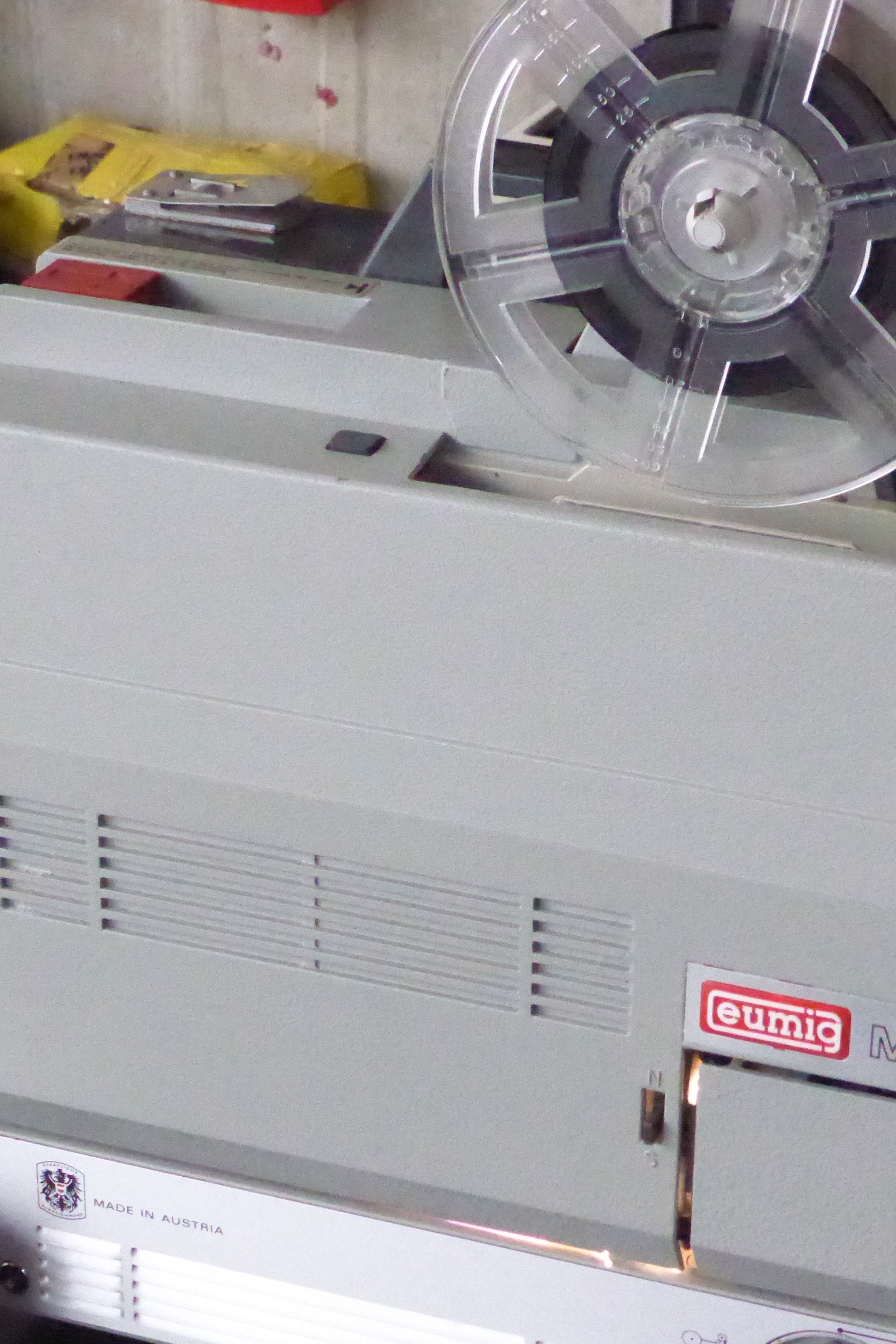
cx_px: 490
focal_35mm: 97
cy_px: 724
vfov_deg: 21.0
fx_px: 3621
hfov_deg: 14.1
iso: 3200
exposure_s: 1/200
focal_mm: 10.3
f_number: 4.7
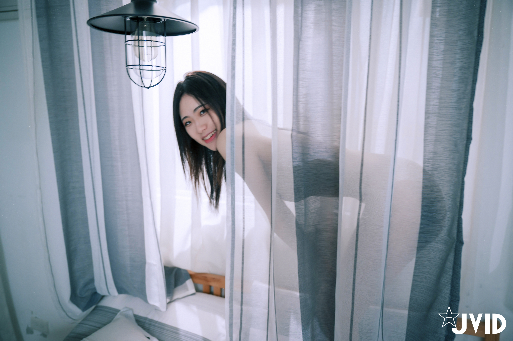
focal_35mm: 30
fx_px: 434
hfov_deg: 61.1
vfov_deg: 42.9
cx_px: 256
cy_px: 170
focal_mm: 30.5
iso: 320
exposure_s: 1/125
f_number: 2.8
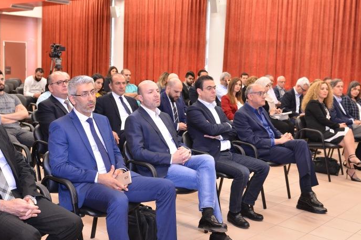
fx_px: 481
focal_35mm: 48
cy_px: 128
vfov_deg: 28.1
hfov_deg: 41.1
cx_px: 184
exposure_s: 1/100
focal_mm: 32
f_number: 3.5
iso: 1250
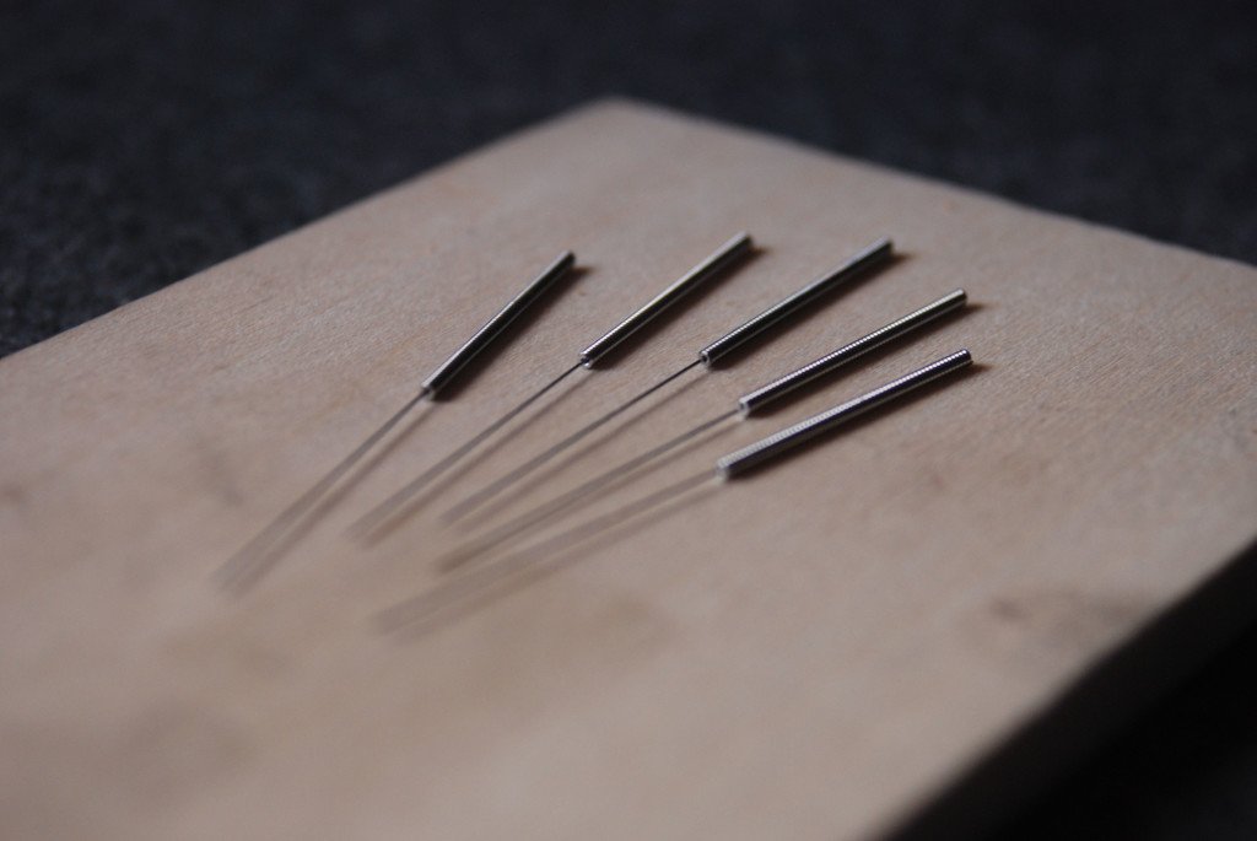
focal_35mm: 105
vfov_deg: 13.1
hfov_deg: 19.4
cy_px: 420
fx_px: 3670
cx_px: 628
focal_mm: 70
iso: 400
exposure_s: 1/25
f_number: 5.6
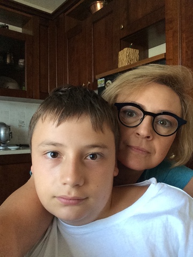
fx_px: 230
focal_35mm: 31
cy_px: 128
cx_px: 96
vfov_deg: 58.4
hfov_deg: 45.4
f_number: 2.4
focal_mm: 2.15
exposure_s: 1/33
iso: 250
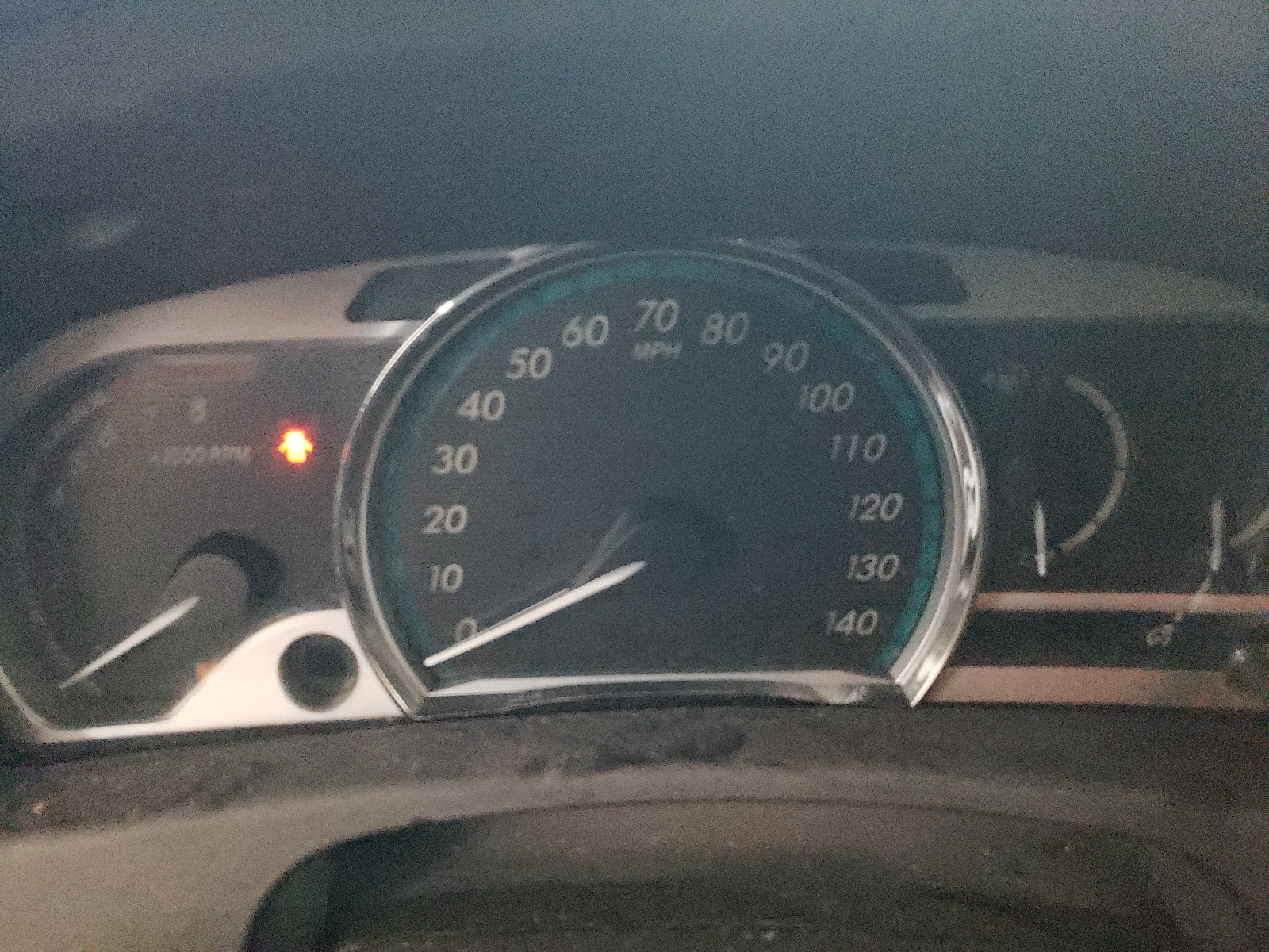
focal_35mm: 26
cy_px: 476
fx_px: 953
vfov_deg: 53.1
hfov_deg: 67.3
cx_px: 634
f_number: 1.5
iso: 1892
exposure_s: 1/24
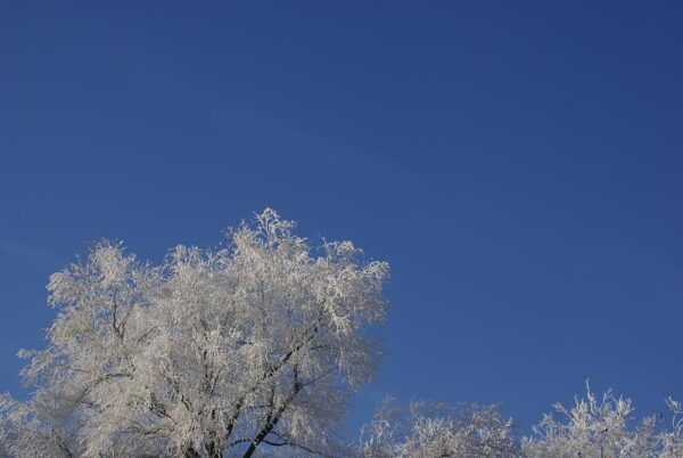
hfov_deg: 33.4
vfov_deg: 22.7
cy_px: 229
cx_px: 342
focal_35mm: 60
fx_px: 1140
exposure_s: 1/160
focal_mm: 40
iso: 100
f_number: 11
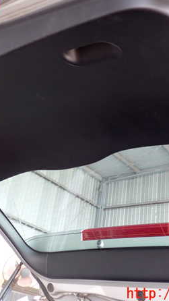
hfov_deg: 27.1
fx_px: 350
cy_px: 150
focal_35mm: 44
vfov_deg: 46.4
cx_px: 77
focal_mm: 5.4
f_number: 2.3
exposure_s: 1/60
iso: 200
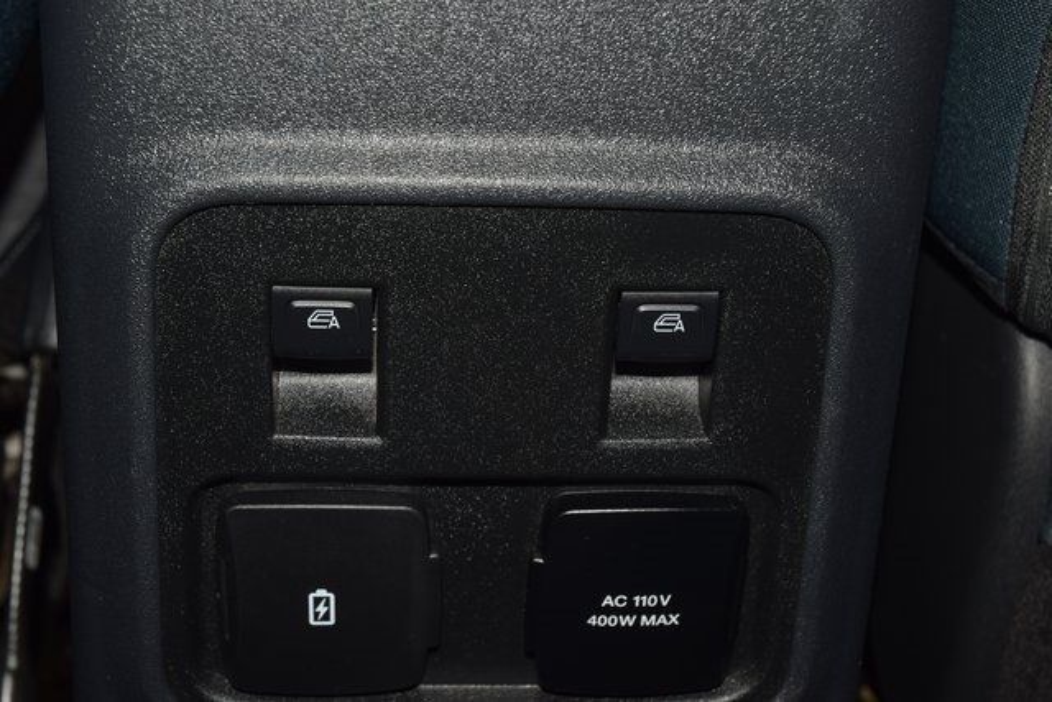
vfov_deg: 20.6
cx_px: 526
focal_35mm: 66
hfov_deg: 30.5
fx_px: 1929
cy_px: 351
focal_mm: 44
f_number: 8
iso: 100
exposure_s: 1/60
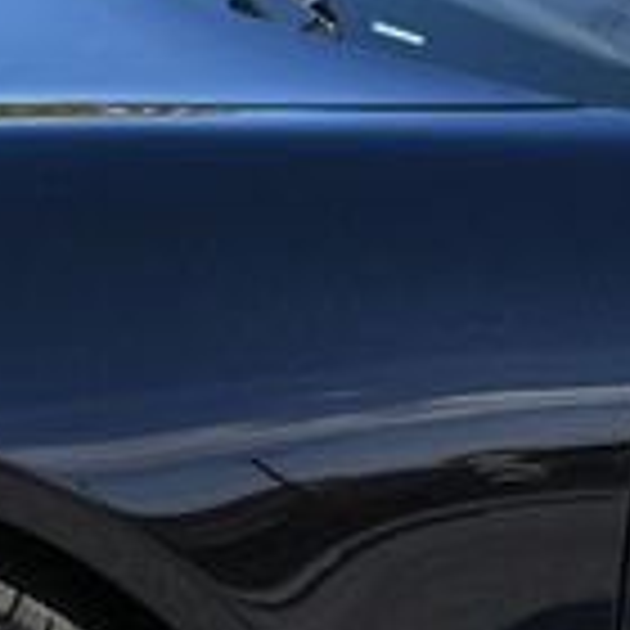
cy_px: 842
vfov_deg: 7.4
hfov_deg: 7.4
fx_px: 4798
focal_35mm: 233
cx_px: -360
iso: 160
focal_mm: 30
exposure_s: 1/250
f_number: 8
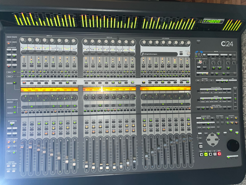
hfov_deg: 67.3
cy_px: 92
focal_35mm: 26
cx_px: 123
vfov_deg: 53.1
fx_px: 185
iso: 160
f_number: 1.6
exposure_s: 1/13
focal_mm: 5.1
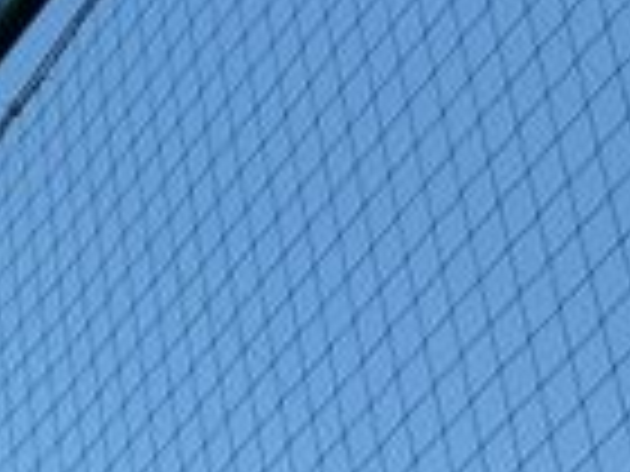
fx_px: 3476
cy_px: 128
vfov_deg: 7.8
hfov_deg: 9.9
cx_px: -432
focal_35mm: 191
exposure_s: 1/515
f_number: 1.6
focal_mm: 5.96
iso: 32
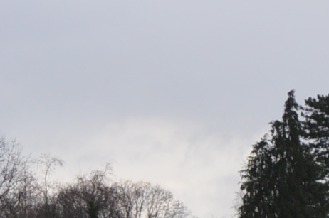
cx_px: 468
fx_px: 3387
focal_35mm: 371
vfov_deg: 3.7
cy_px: 288
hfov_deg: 5.5
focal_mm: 38
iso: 140
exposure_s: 1/125
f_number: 5
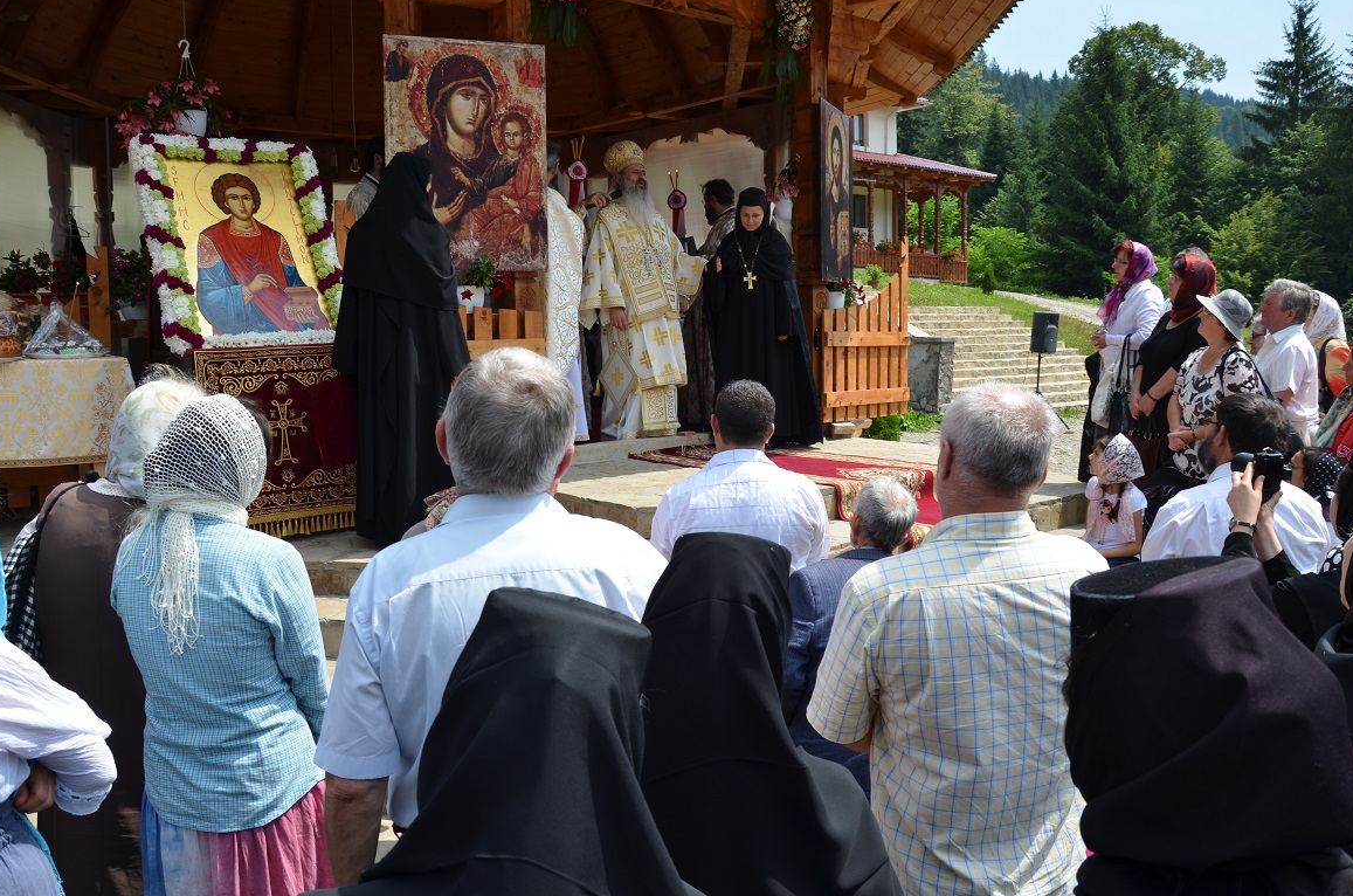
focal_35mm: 28
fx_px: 1050
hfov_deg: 65.6
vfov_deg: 46.2
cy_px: 434
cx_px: 665
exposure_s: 1/250
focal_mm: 18
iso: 100
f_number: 8
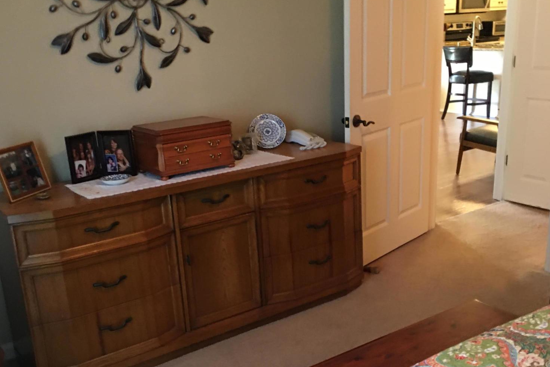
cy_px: 232
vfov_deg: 32.5
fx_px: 626
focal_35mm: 41
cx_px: 274
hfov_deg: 47.4
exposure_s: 1/4
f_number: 2.2
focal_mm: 4.15
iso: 50
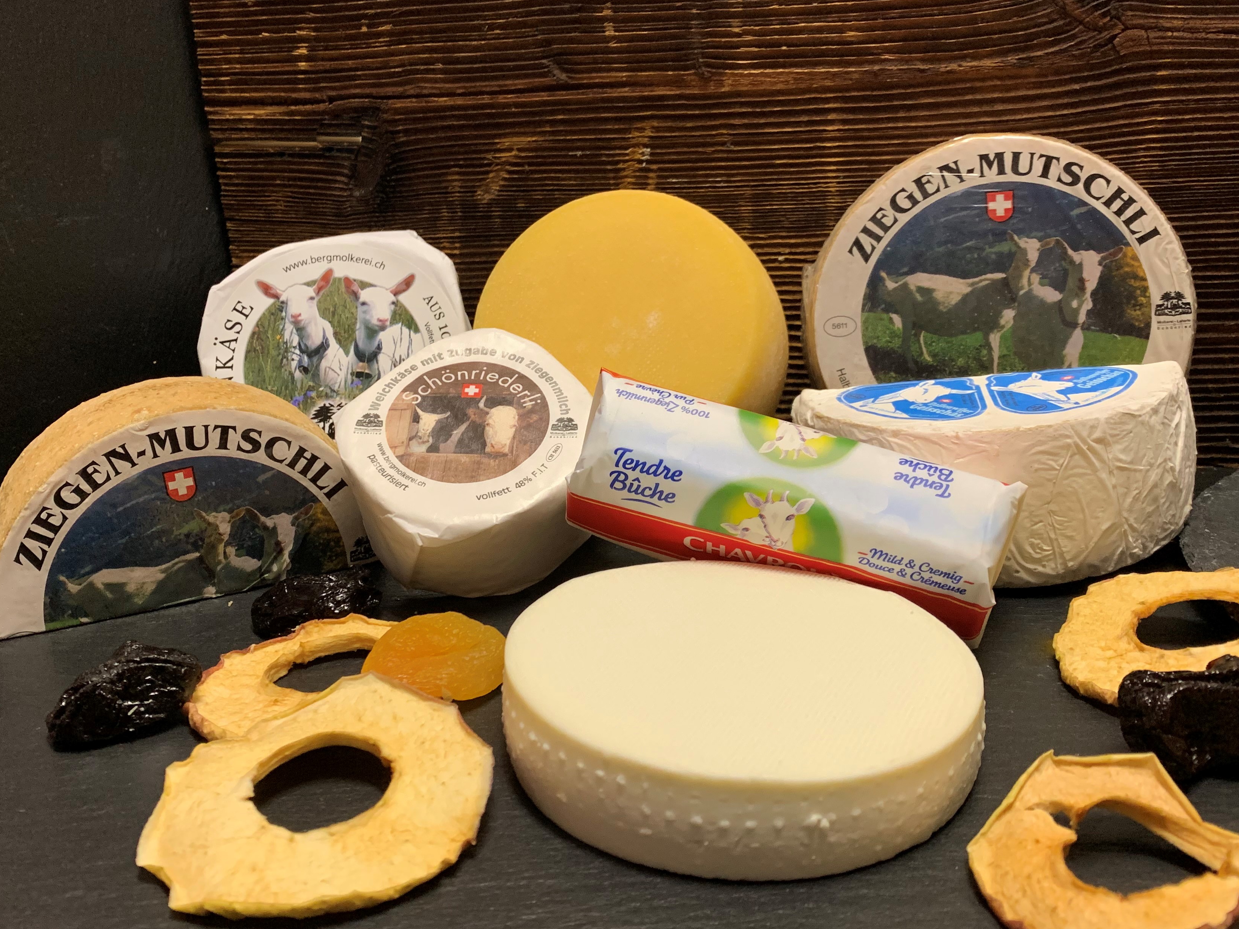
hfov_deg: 56.8
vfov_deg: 44.1
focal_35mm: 32
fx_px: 1145
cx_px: 591
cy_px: 435
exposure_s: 1/50
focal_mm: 4.25
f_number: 1.8
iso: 250
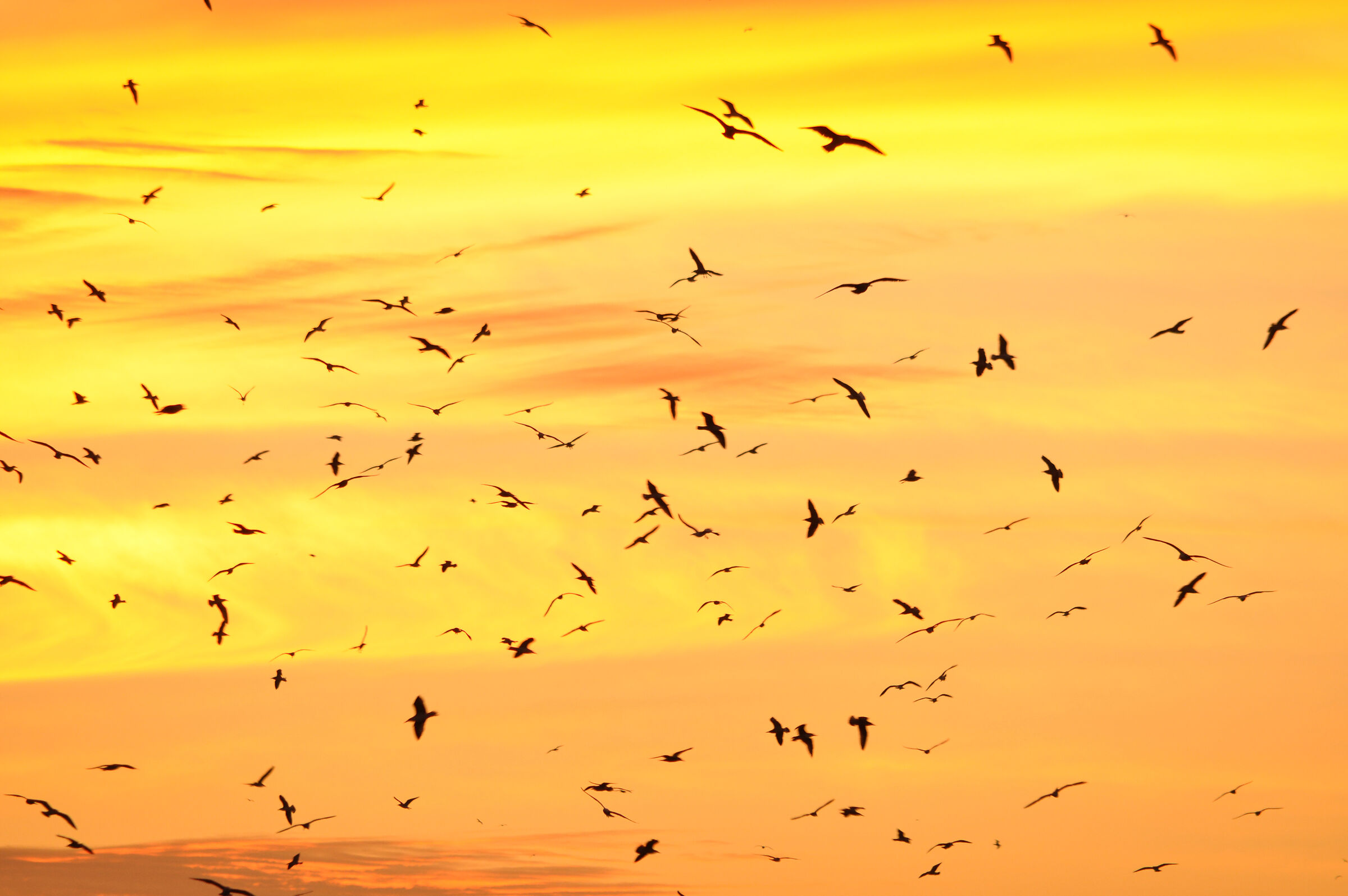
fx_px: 16829
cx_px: 674
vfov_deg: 3.0
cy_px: 448
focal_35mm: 450
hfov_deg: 4.6
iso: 400
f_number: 8
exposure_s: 1/125
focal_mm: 300
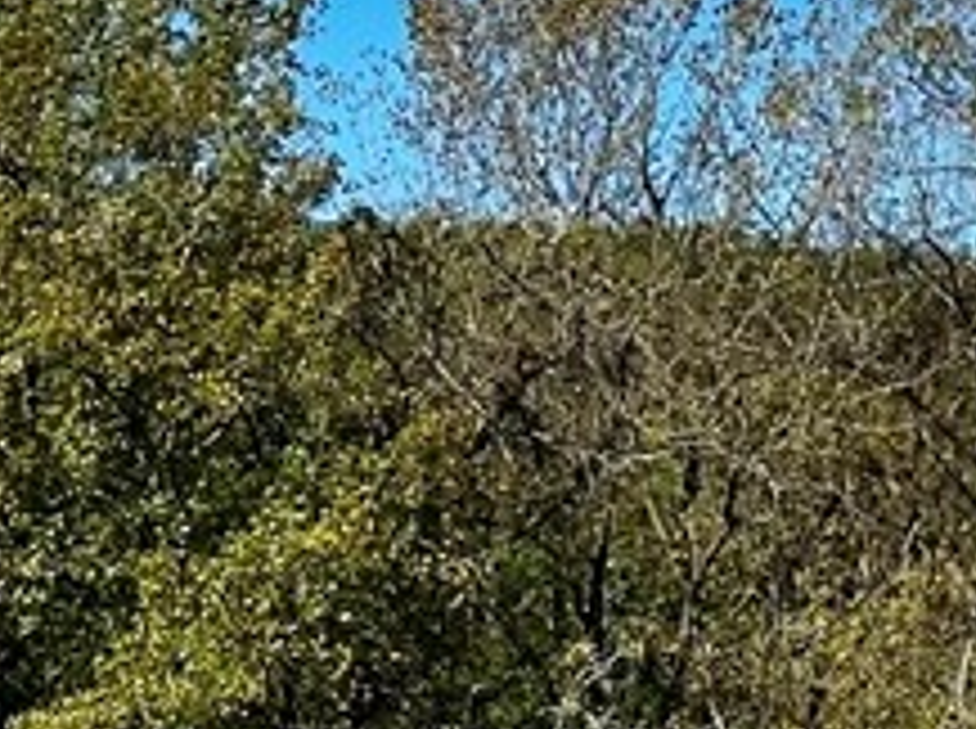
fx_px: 6390
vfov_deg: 6.5
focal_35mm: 227
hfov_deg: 8.2
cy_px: 302
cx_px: 2159
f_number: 1.78
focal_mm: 6.86
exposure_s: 1/5000
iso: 64
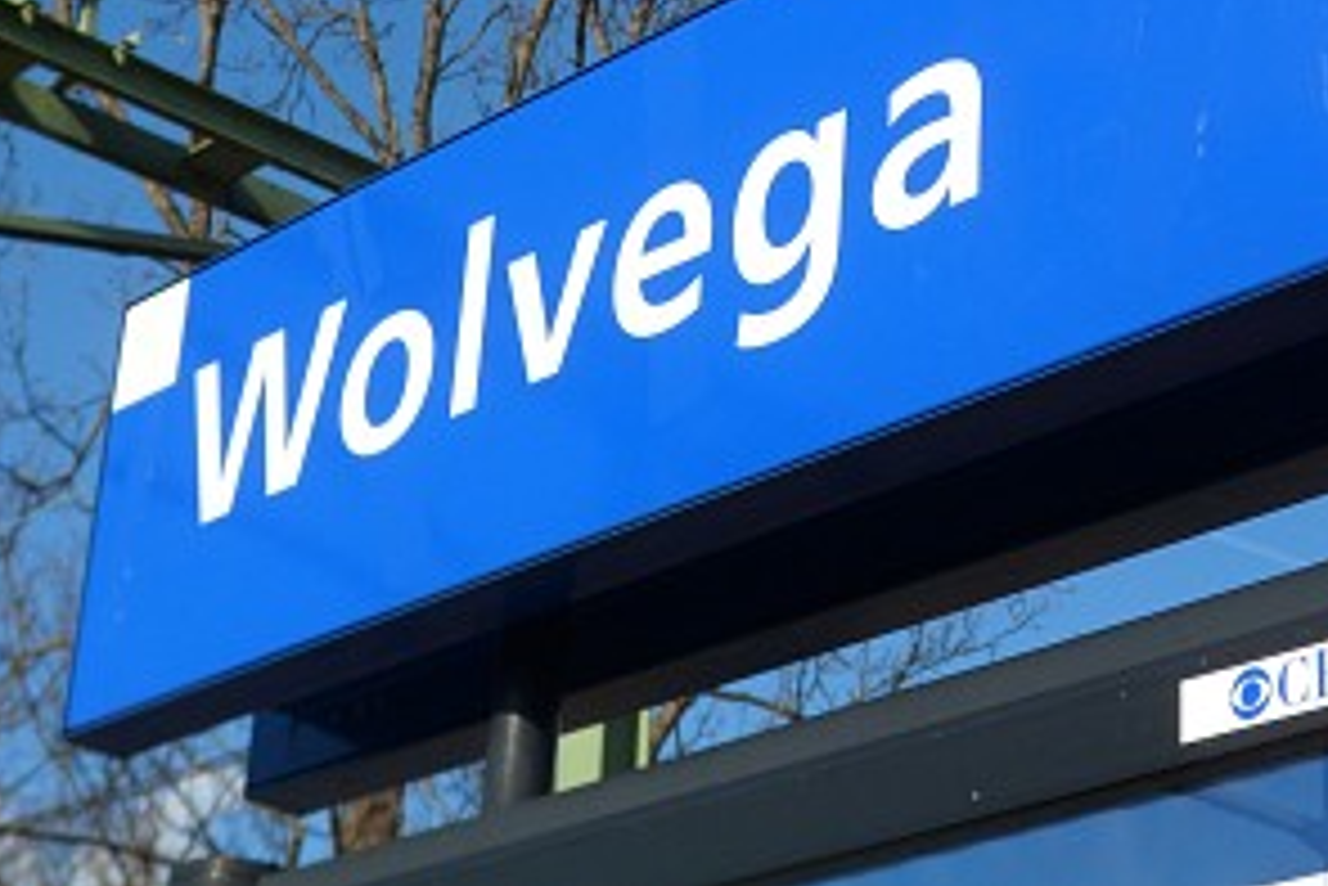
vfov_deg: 12.6
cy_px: 130
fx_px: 3986
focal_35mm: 108
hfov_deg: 18.9
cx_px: 653
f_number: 4.7
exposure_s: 1/500
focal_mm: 10.6
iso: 80
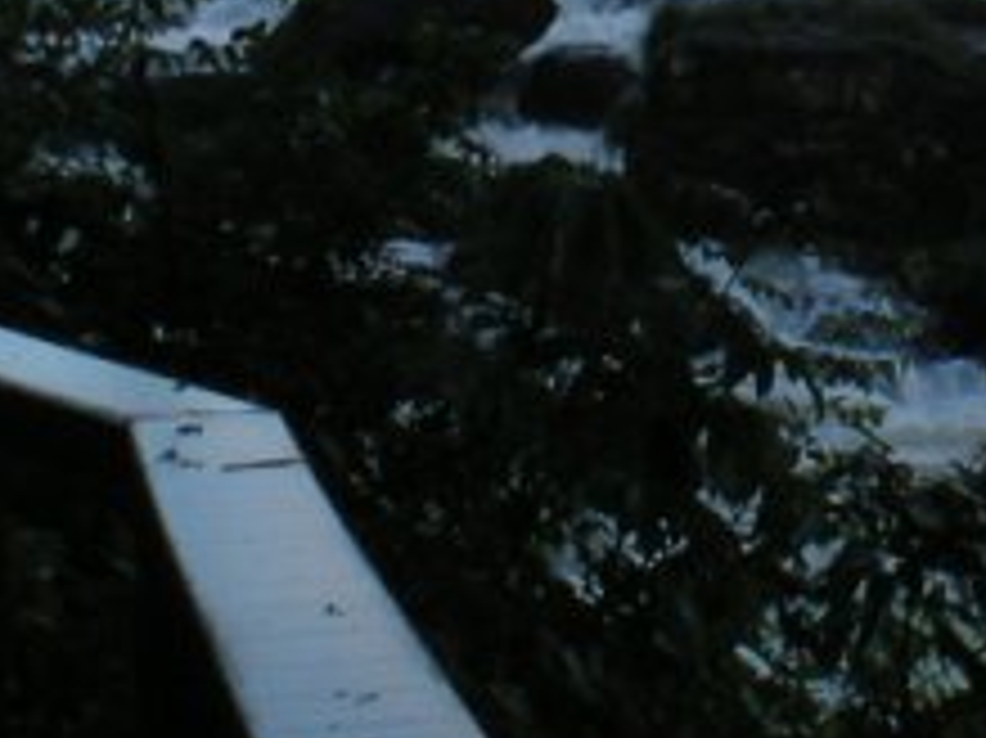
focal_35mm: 178
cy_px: -284
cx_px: 1180
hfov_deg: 10.9
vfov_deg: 8.2
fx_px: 5067
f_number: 4.6
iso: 64
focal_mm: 6.3
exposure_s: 1/265
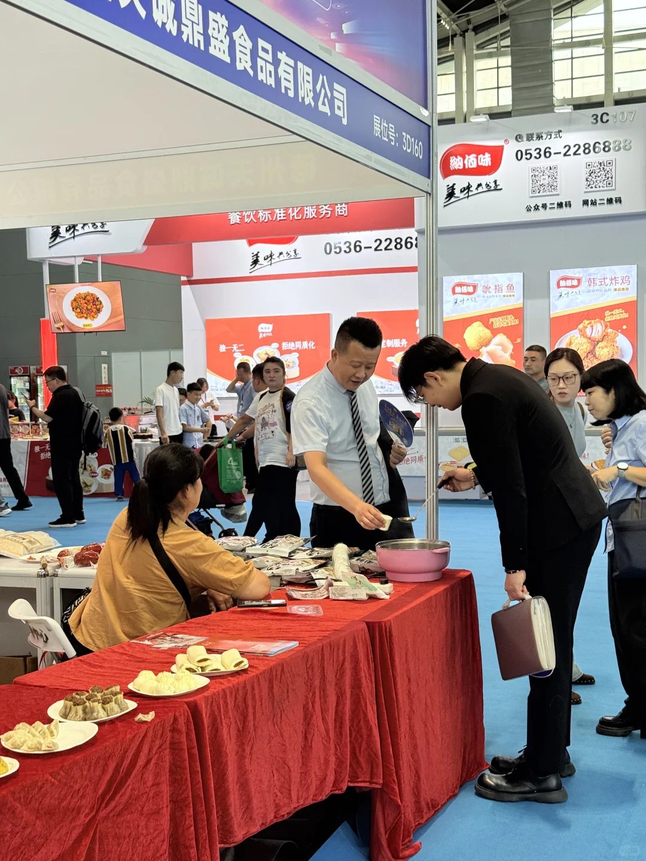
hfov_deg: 30.3
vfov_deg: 39.7
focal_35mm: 48
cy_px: 430
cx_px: 323
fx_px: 1194
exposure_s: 1/100
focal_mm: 6.76
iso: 80
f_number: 1.78
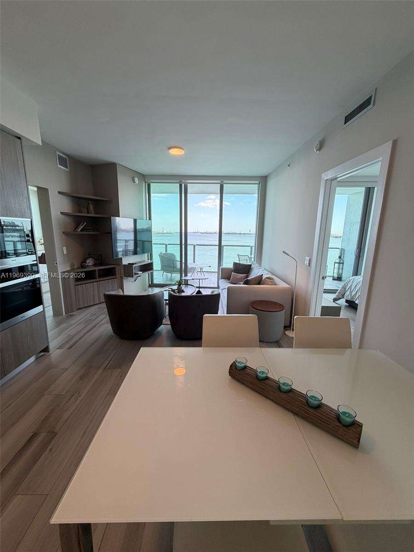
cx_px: 207
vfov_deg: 102.1
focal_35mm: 14
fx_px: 223
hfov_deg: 85.7
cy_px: 276
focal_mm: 2.22
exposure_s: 1/120
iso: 100
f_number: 2.2
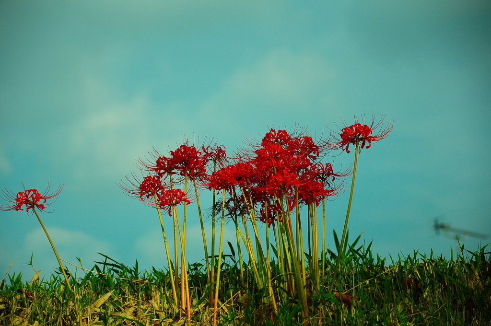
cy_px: 163
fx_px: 2145
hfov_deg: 13.1
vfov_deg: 8.7
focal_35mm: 158
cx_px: 246
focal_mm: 105
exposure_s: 1/3200
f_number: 5.6
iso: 400
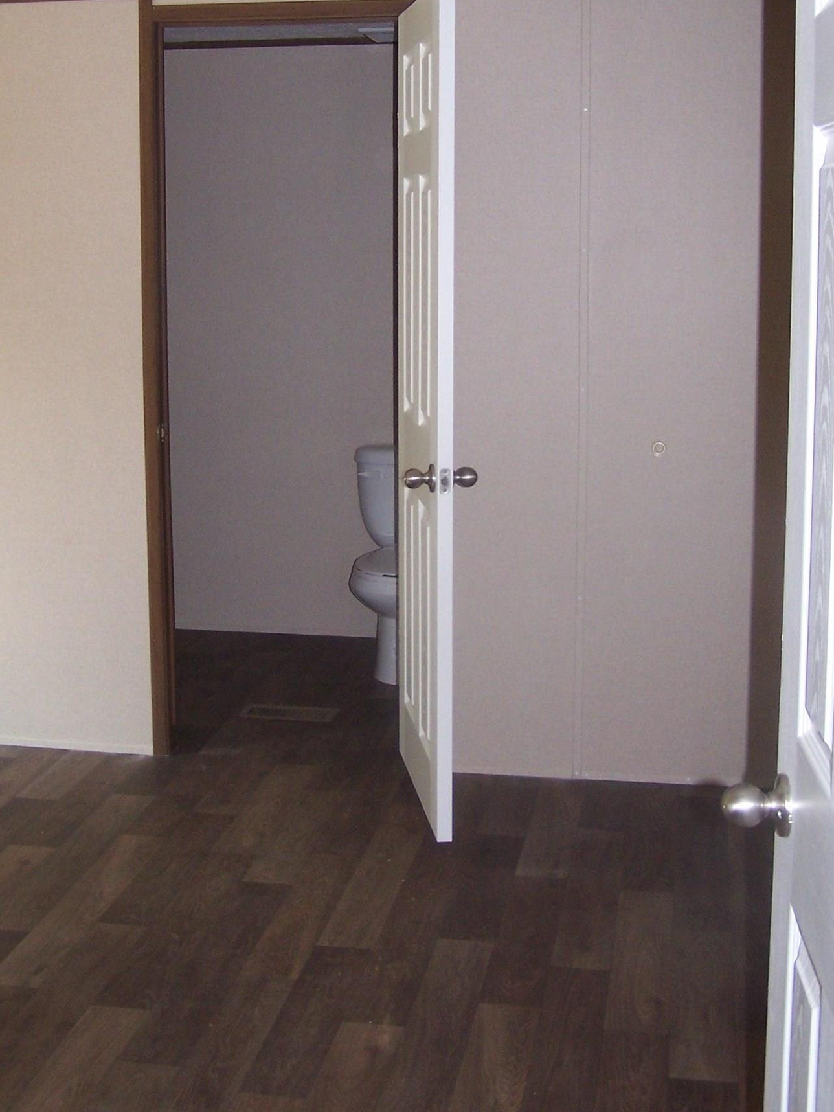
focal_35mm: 51
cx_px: 395
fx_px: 1638
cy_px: 480
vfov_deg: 37.4
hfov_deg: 28.6
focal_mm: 6.3
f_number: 2.8
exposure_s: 1/60
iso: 140
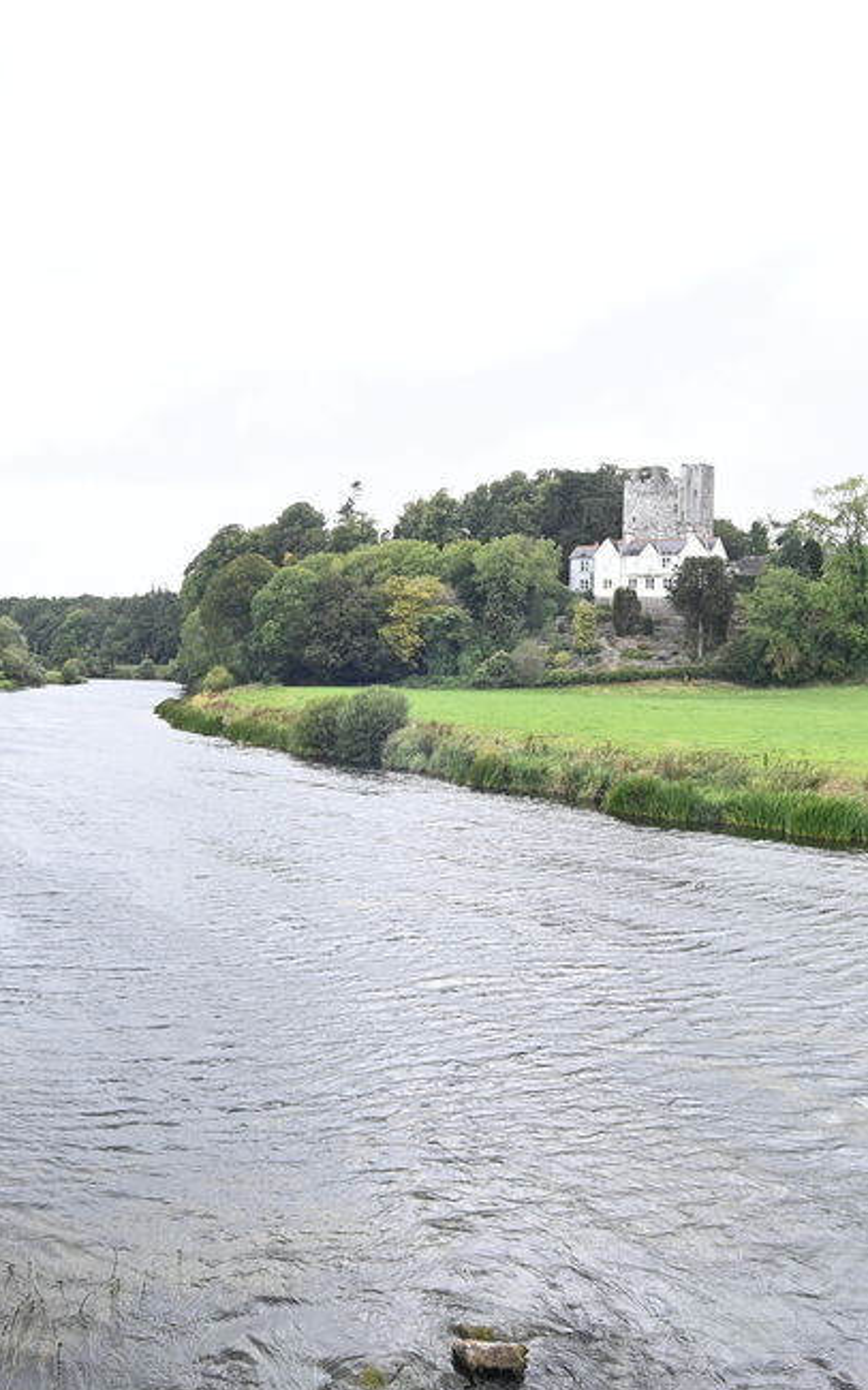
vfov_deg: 59.6
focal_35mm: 32
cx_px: 423
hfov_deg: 39.4
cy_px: 746
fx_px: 1212
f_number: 11
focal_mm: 17
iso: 800
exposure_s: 1/160
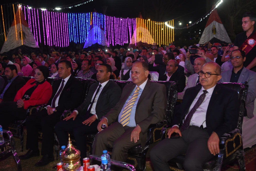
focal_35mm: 48
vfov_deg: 28.1
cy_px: 86
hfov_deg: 41.1
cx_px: 128
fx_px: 342
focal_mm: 48
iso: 1250
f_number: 4.5
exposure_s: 1/125
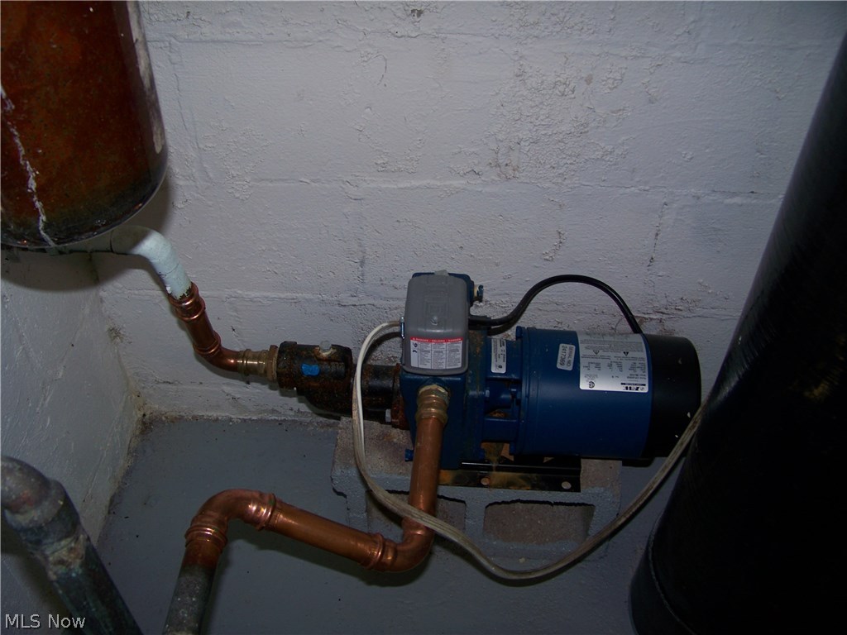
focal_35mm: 33
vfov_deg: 42.9
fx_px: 807
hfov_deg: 55.4
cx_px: 424
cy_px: 318
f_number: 2.8
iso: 64
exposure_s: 1/30
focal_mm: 5.85
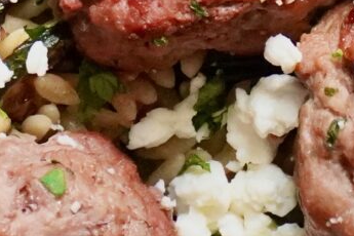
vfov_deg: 4.1
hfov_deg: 6.1
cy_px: -151
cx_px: 539
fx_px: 3284
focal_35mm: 334
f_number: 5.6
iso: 2500
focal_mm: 30
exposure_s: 1/640
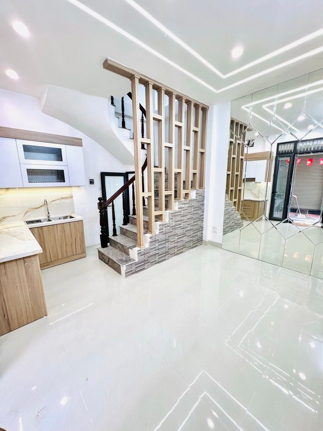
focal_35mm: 13
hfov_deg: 89.9
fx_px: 162
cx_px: 162
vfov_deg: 106.2
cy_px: 216
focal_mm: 1.57
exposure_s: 1/100
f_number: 1.8
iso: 125
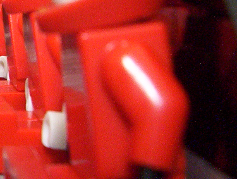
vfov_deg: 13.2
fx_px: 762
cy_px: 5
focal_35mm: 111
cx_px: -72
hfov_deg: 16.7
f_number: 3.84
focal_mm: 5.26
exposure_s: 1/10.8
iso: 200
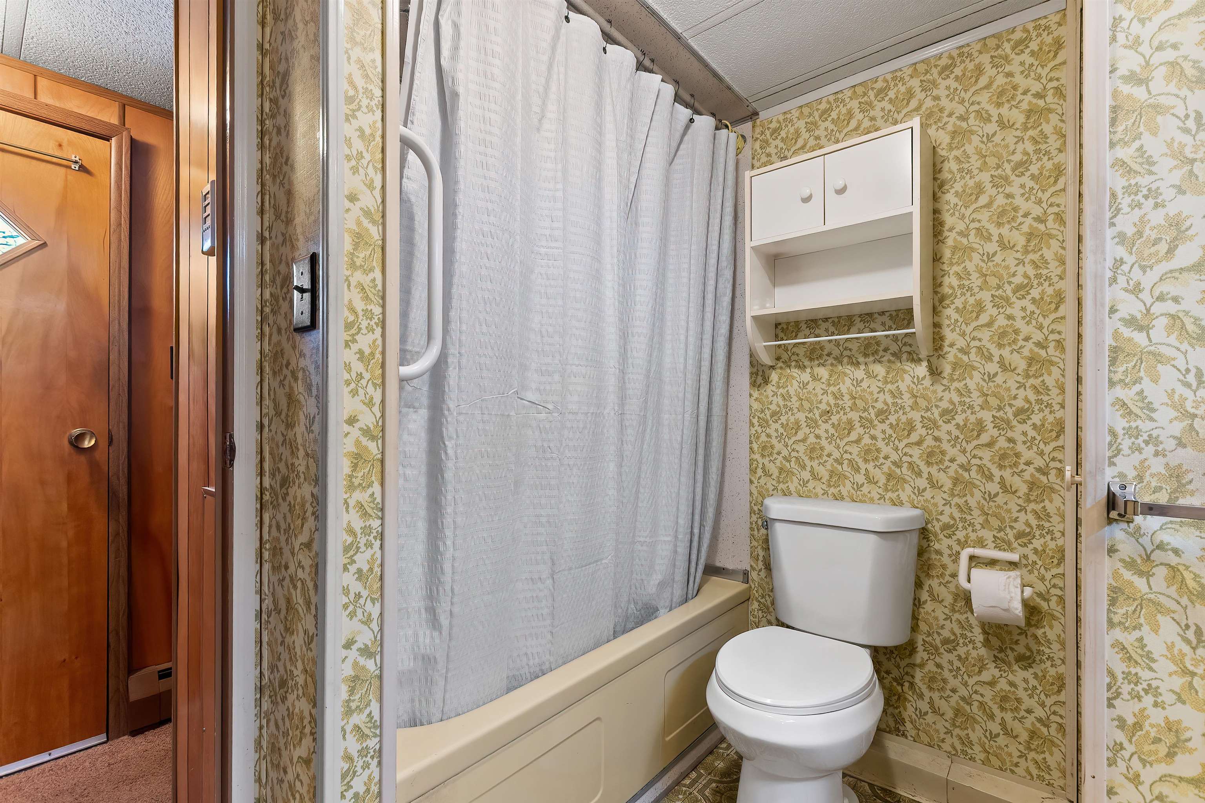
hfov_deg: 100.4
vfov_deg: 77.3
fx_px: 502
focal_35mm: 15
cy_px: 402
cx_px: 602
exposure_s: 1/8
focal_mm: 10
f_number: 7.1
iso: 800
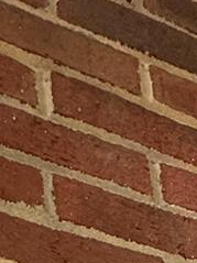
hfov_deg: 16.2
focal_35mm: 90
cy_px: 804
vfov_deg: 11.3
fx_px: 684
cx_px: 176
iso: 200
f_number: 2.2
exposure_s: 1/99
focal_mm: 2.22
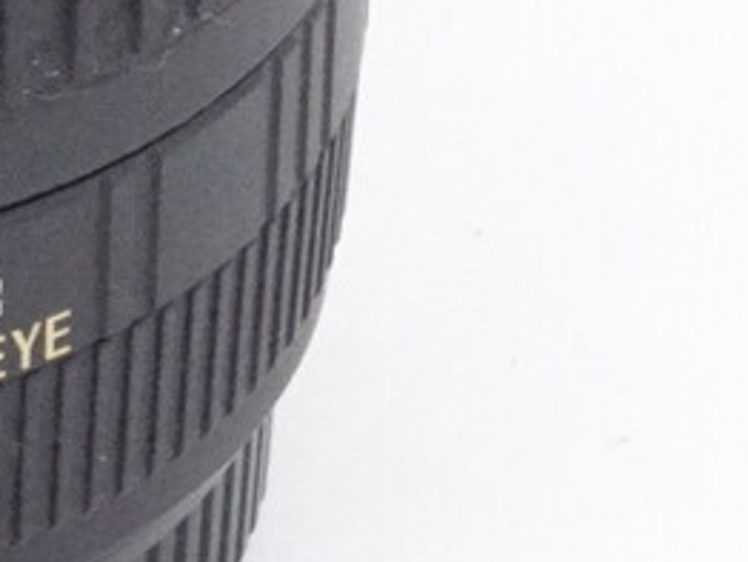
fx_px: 10684
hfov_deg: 4.0
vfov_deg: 3.0
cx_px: -291
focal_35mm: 494
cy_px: -260
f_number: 5
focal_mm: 18.53
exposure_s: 1/125
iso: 1600
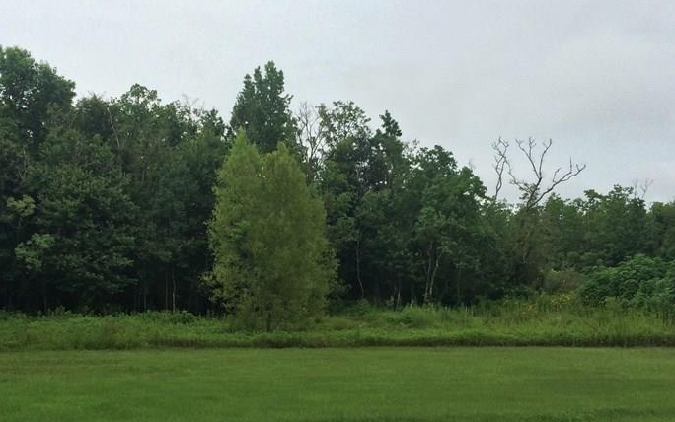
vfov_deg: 27.5
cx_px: 283
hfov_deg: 43.3
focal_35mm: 46
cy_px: 327
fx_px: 846
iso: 32
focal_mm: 4.15
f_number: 2.2
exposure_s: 1/1520
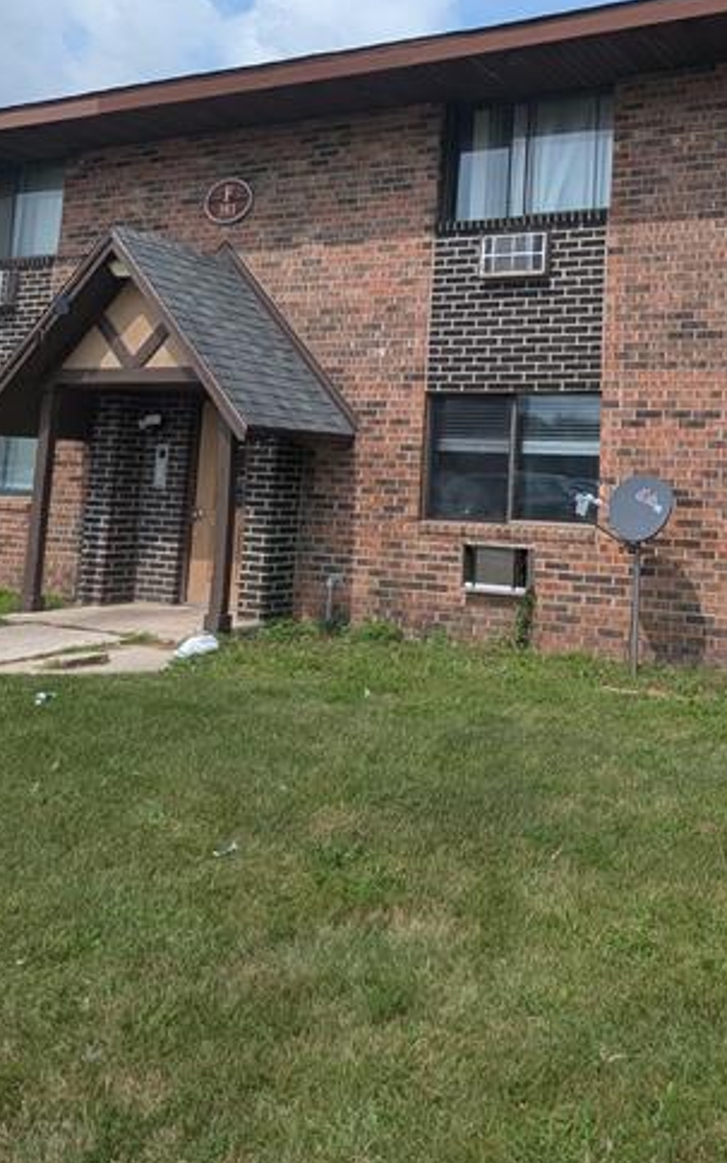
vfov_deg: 64.6
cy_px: 378
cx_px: 667
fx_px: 888
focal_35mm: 28
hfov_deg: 40.8
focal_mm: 1.95
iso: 49
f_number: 2.2
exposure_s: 1/1996
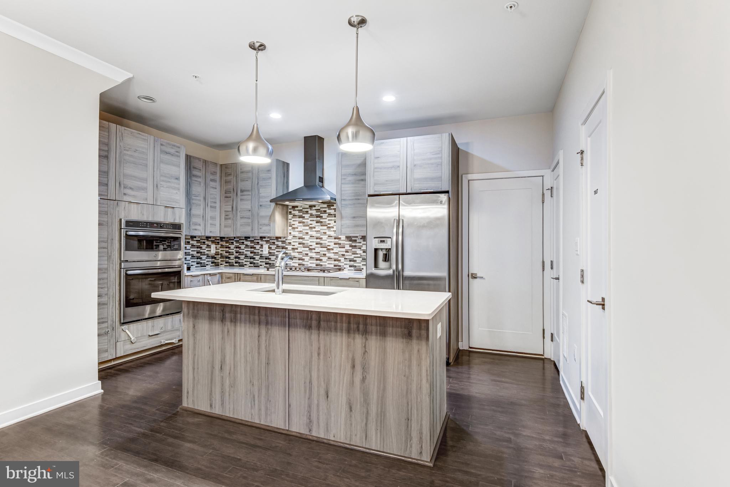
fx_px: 345
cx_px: 365
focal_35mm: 17
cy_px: 244
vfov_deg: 70.5
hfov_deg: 93.3
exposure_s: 1/5
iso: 400
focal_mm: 17
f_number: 8
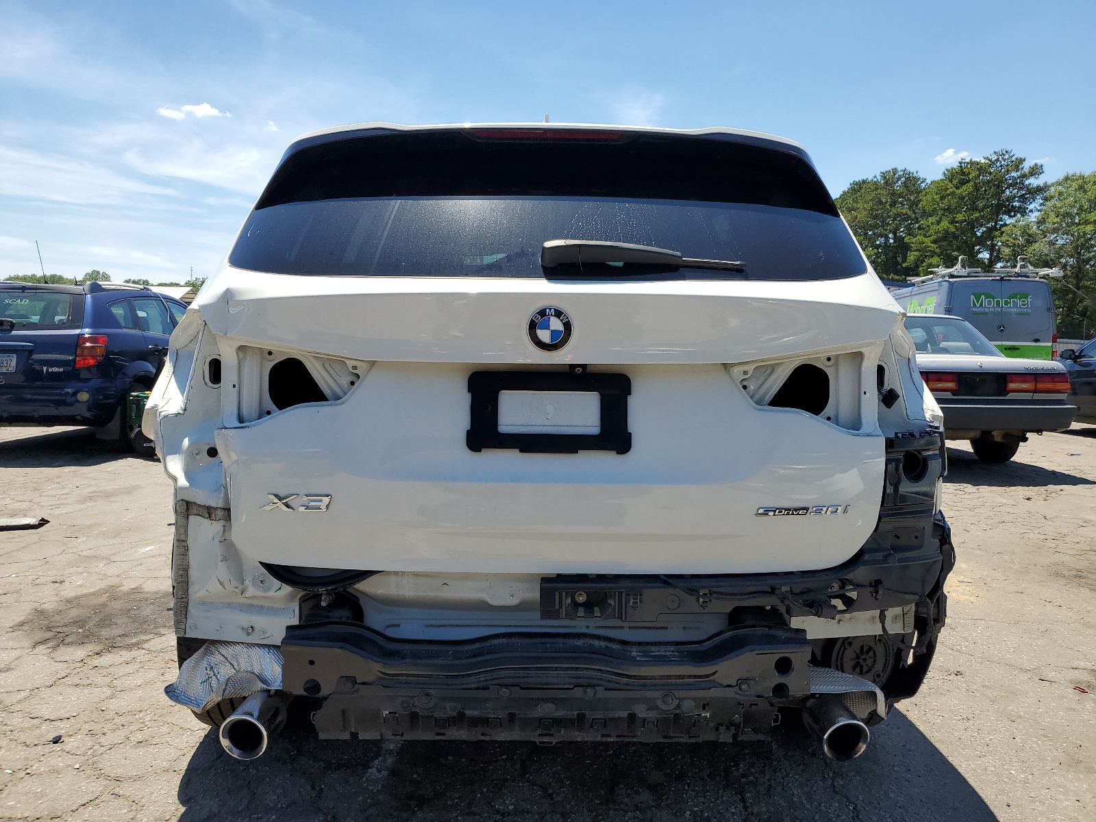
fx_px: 823
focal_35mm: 26
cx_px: 548
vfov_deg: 53.1
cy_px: 411
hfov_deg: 67.3
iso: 50
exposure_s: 1/2500
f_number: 1.5
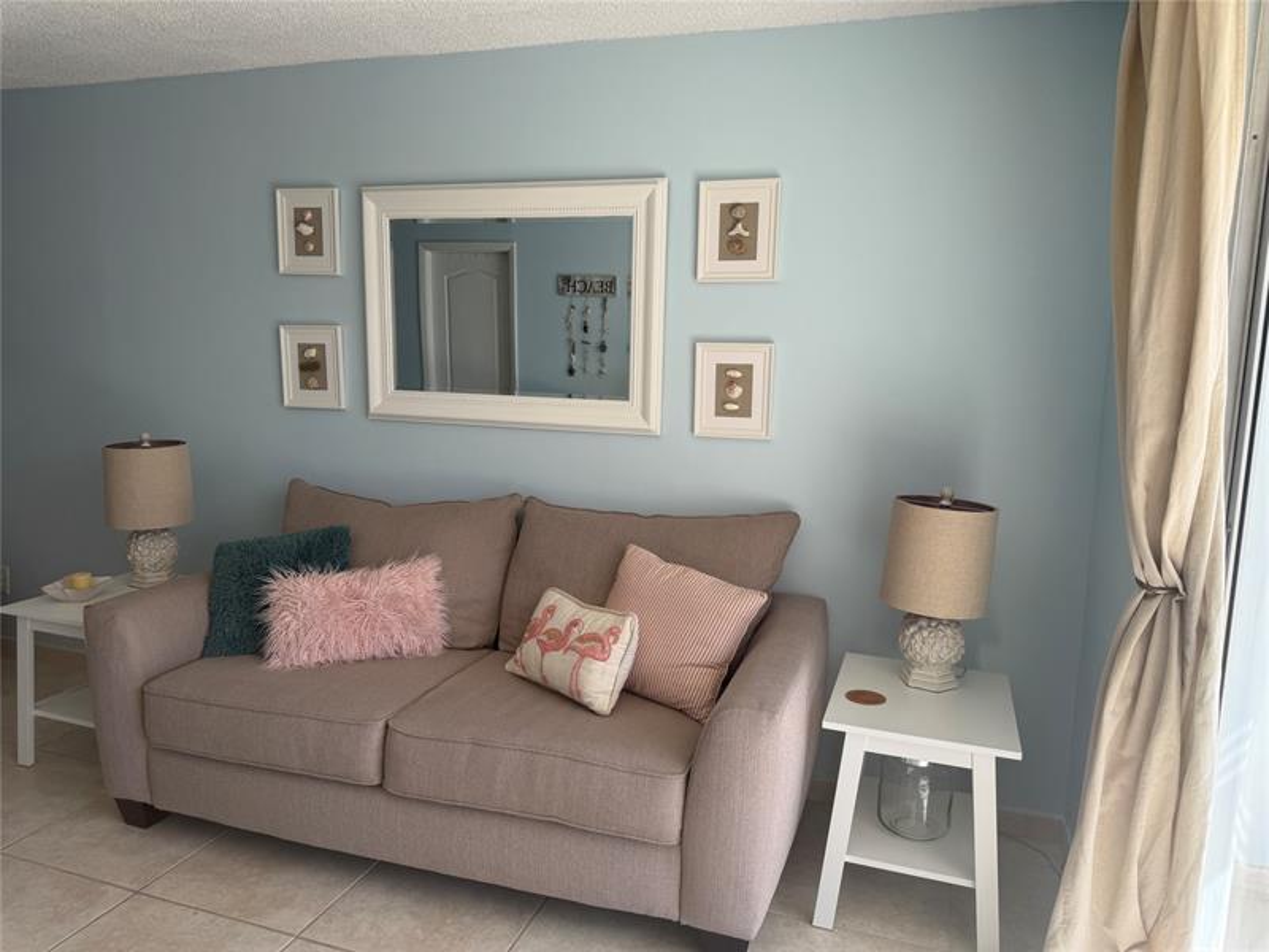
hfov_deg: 71.6
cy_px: 476
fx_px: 880
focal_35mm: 24
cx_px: 634
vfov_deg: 56.8
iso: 80
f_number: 1.78
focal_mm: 6.76
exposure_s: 1/381
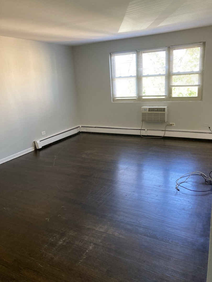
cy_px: 141
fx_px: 229
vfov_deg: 63.4
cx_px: 106
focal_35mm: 28
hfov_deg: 49.7
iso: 125
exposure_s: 1/60
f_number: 1.8
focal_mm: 3.99
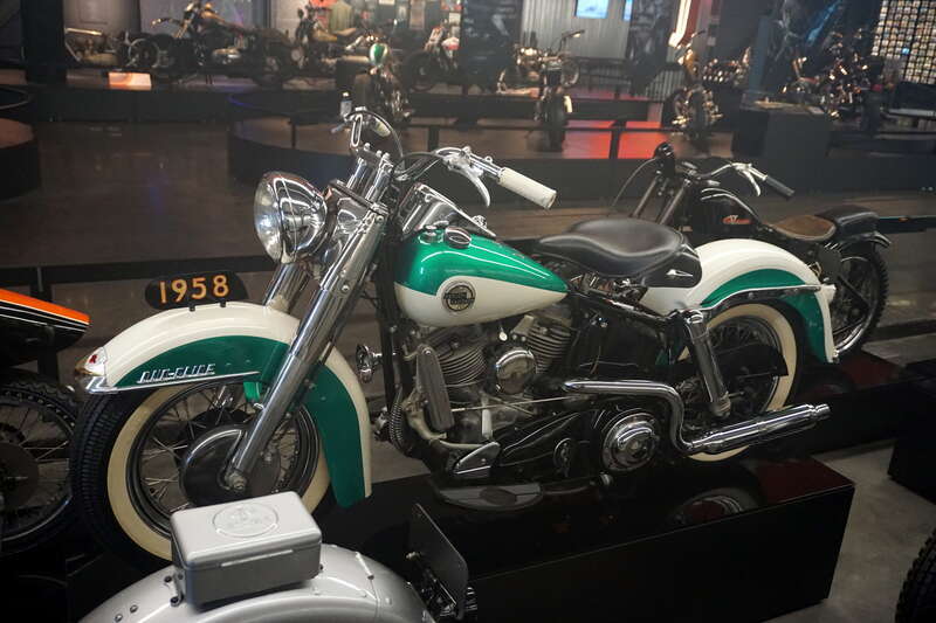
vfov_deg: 40.0
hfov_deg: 57.2
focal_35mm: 33
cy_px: 312
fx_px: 858
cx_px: 468
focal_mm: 22
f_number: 4
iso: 3200
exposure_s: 1/100
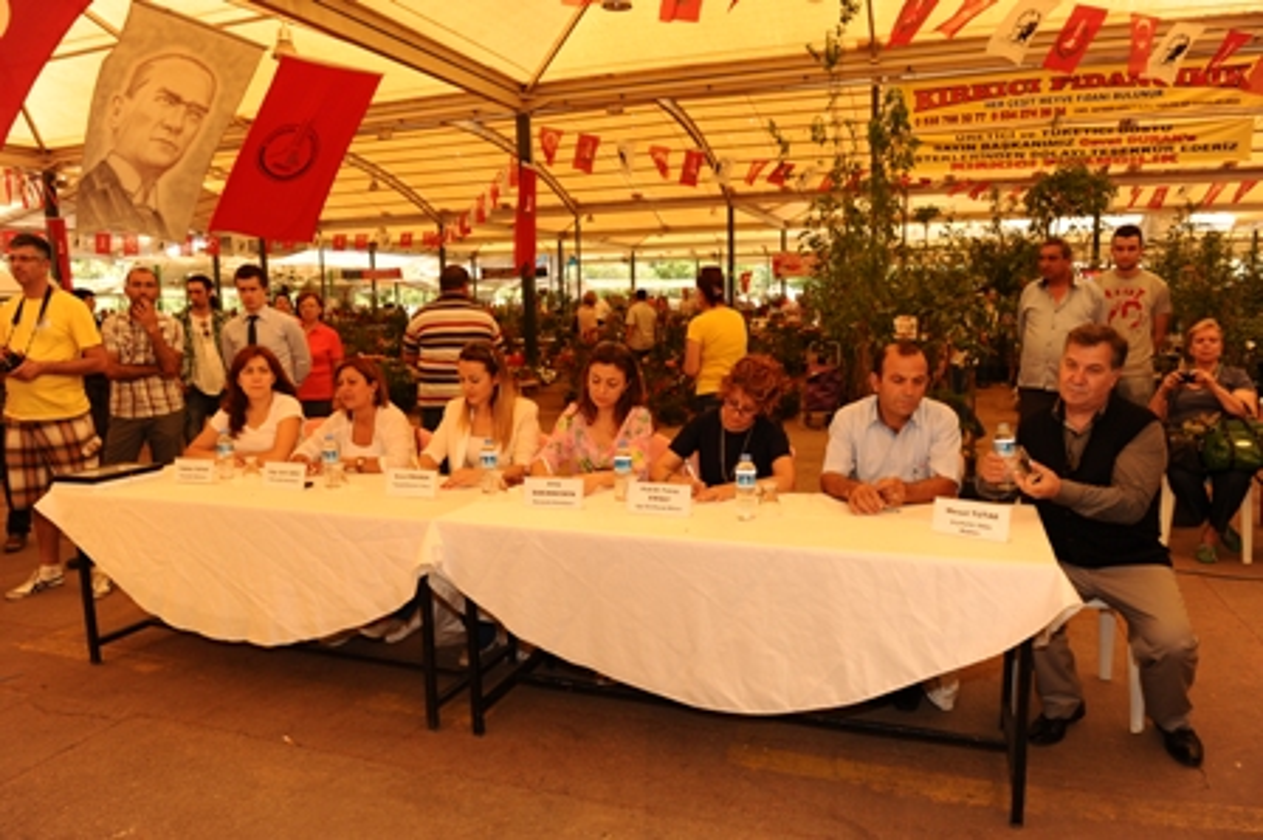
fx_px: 841
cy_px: 420
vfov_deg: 53.1
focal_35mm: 24
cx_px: 632
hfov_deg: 73.8
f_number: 6.3
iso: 320
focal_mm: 24
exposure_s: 1/160
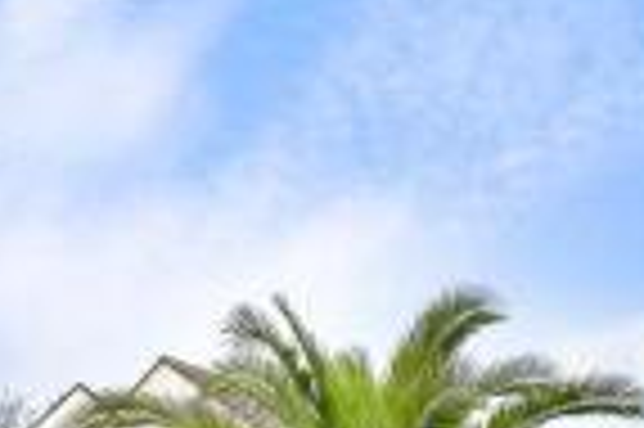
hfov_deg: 24.4
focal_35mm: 83
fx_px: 1483
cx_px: 414
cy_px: 592
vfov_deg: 15.4
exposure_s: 1/8
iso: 160
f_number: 8
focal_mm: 17
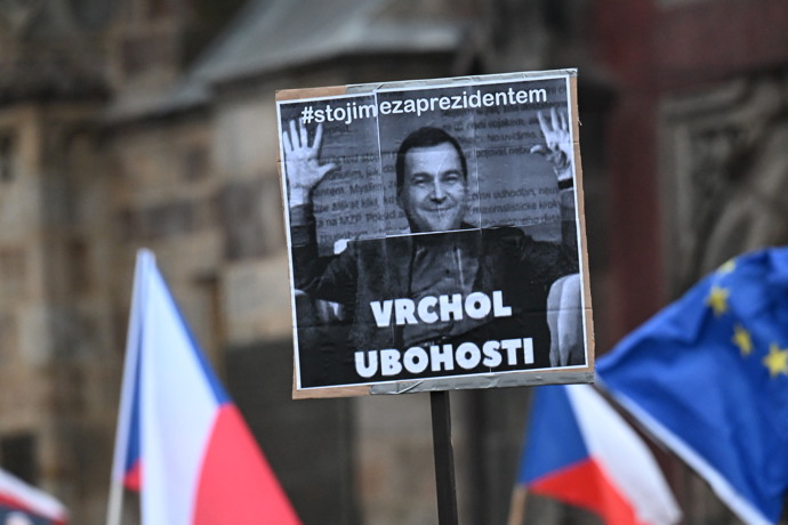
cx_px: 394
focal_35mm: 300
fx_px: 6566
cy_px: 262
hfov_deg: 6.9
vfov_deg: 4.6
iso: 3200
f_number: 3.5
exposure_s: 1/500
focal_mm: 200
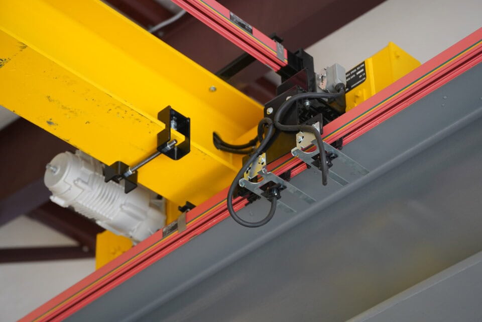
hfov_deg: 18.9
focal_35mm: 108
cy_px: 161
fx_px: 1446
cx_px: 241
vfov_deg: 12.7
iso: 2000
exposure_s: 1/160
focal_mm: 108
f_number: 2.8
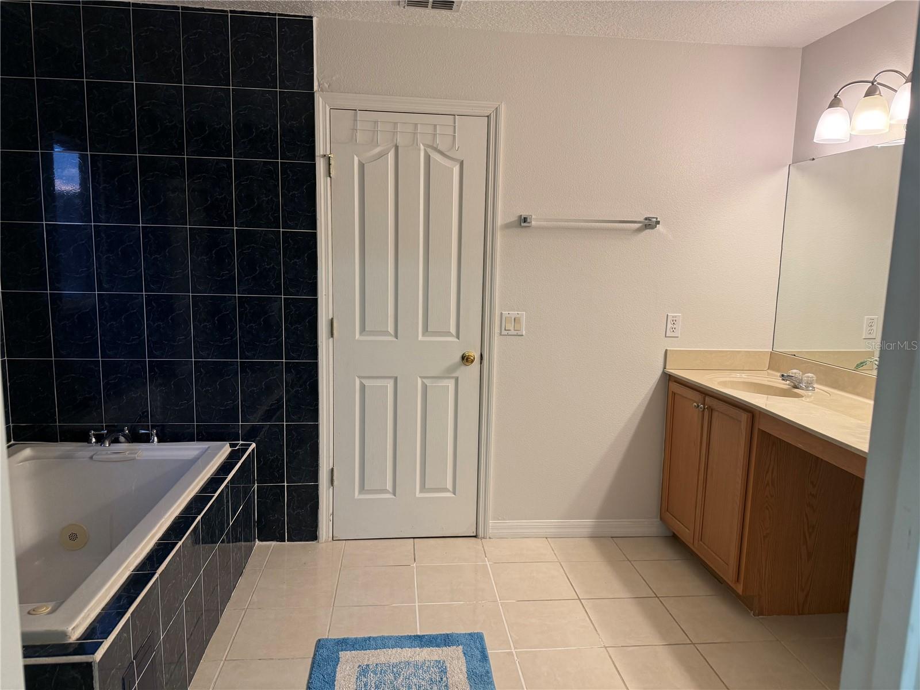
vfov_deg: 56.8
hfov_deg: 71.6
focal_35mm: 24
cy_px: 345
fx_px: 638
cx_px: 460
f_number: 1.78
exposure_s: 1/120
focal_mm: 6.76
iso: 200
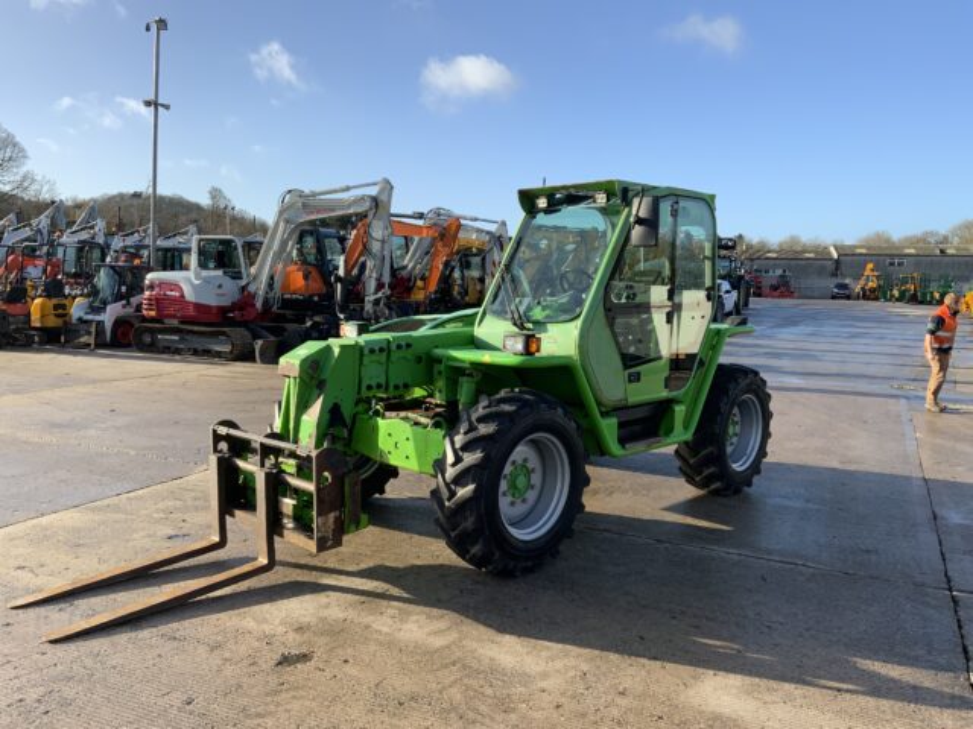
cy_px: 364
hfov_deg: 61.7
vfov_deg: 48.2
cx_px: 486
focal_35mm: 29
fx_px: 815
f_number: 1.8
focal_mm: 3
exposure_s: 1/1144
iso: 16
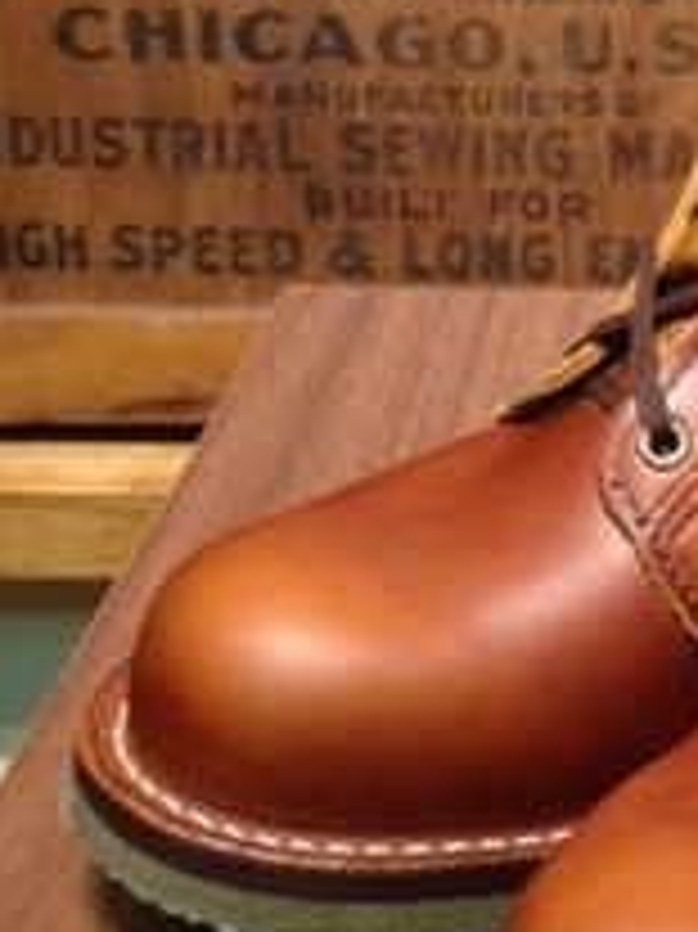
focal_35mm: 85
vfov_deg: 23.0
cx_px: 887
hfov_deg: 16.5
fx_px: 2288
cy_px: 489
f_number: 2.4
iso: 80
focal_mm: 4.12
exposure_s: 1/20
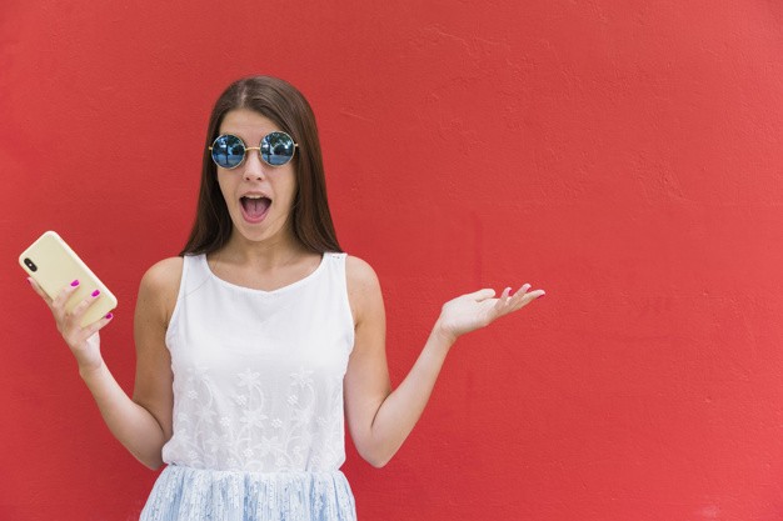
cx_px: 392
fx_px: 1522
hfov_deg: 28.9
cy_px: 260
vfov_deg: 19.4
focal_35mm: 70
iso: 320
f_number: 5
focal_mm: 70
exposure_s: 1/125
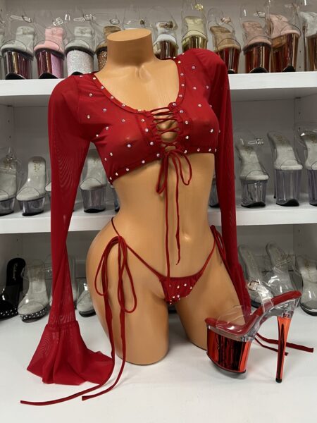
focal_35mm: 26
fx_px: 317
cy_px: 212
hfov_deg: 53.1
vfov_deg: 67.3
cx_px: 158
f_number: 1.5
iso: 125
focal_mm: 5.7
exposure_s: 1/60
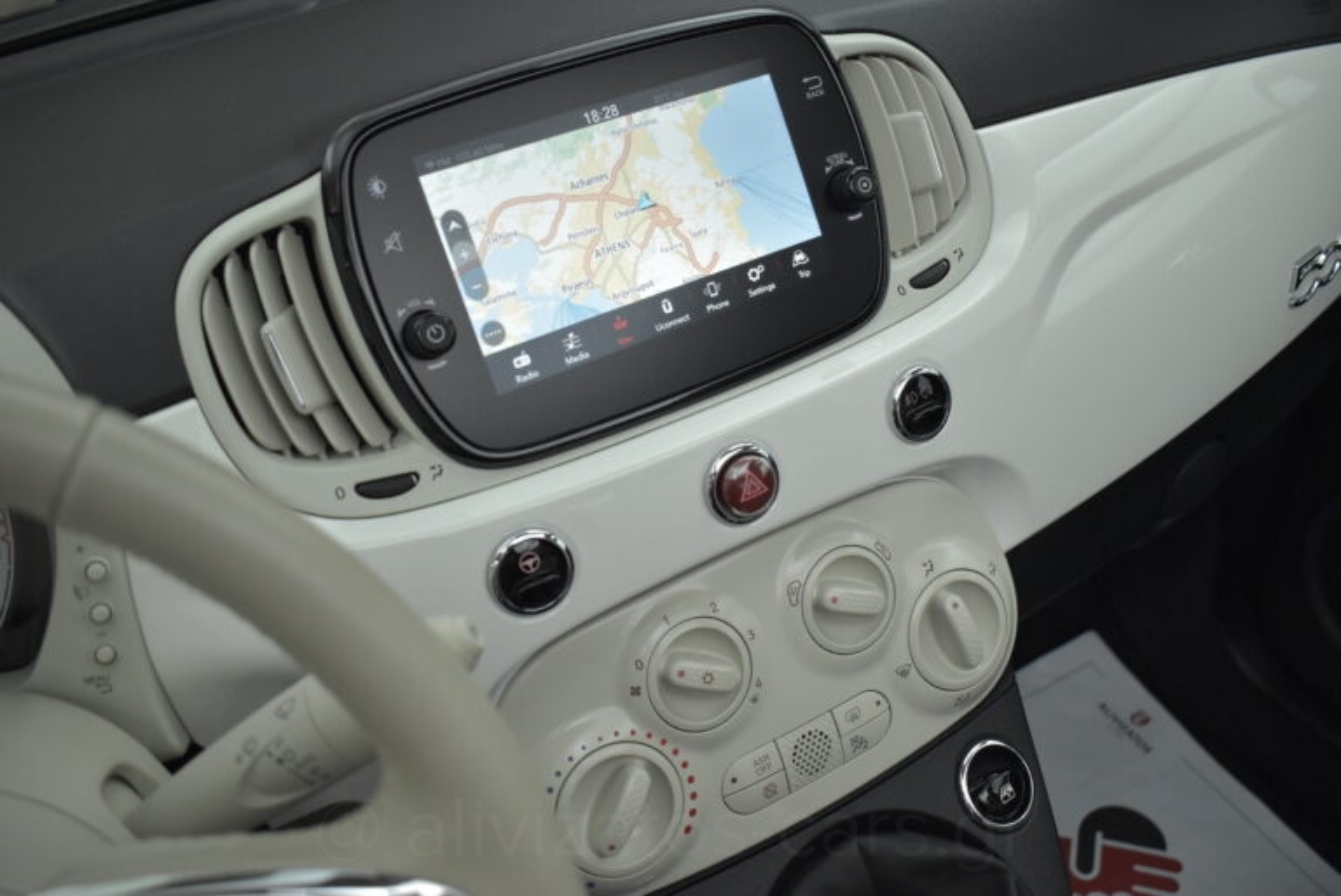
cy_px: 448
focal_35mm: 33
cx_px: 670
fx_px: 1230
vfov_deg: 40.0
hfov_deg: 57.2
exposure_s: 1/320
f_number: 3.8
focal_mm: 22
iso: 1600
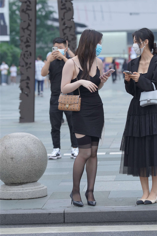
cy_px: 118
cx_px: 78
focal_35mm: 202
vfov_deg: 10.2
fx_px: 1321
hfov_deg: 6.8
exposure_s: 1/400
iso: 640
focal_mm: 135
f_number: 4.5
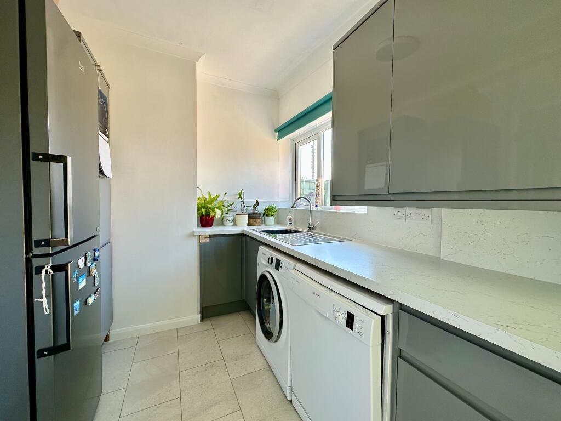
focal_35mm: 14
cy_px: 210
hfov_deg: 102.1
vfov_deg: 85.7
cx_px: 280
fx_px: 227
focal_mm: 2.22
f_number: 2.2
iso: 40
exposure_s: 1/99
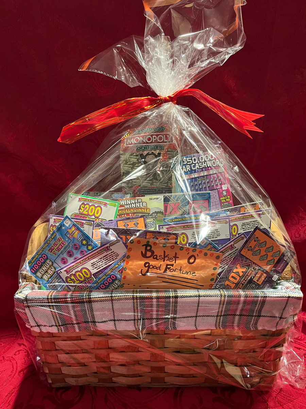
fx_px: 306
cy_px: 204
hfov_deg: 53.1
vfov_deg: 67.3
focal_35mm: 26
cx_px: 153
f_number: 1.6
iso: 500
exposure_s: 1/40
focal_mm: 5.1
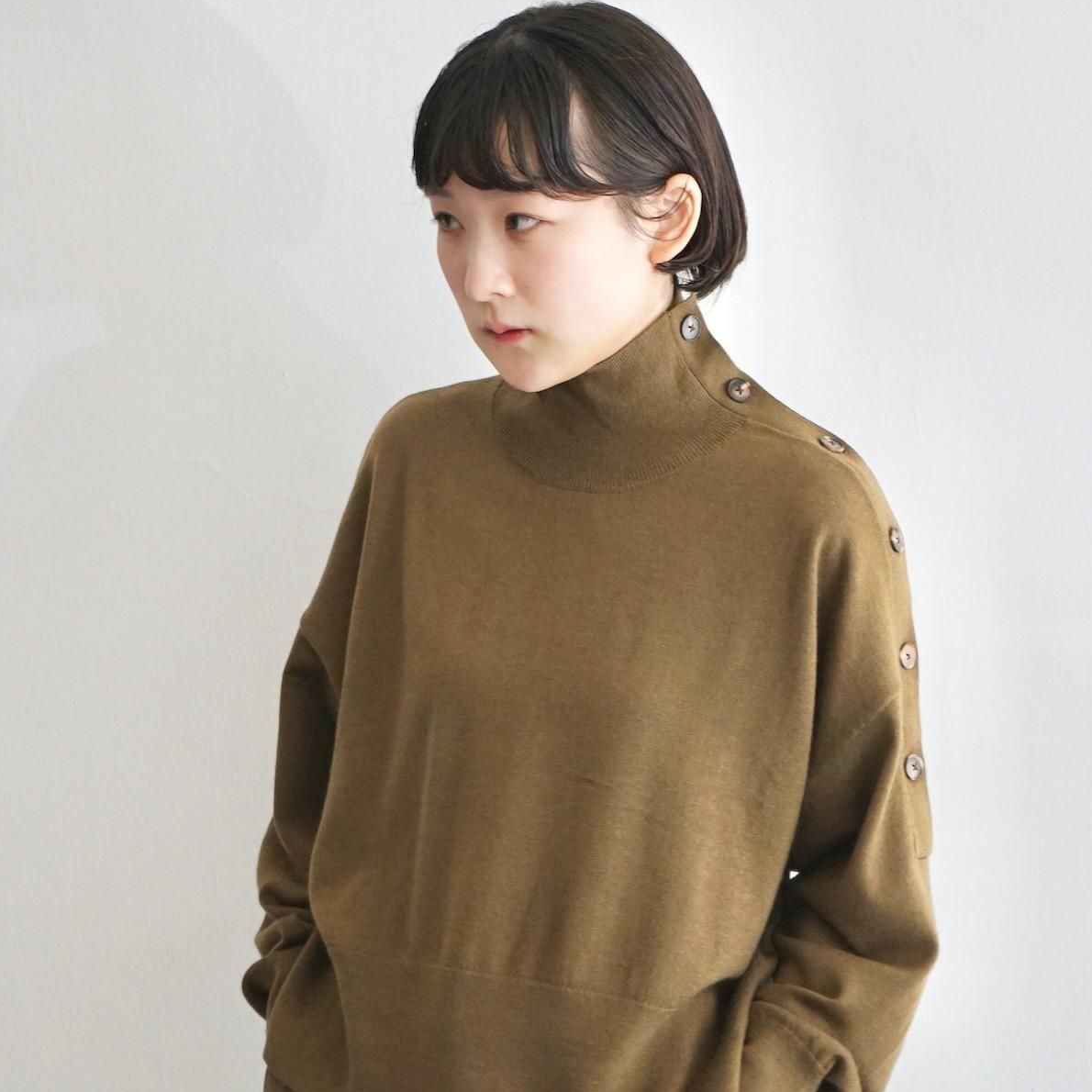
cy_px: 732
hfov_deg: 19.3
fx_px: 3212
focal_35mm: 90
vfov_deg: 19.2
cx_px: 547
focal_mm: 70
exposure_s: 1/160
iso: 1000
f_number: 5.6
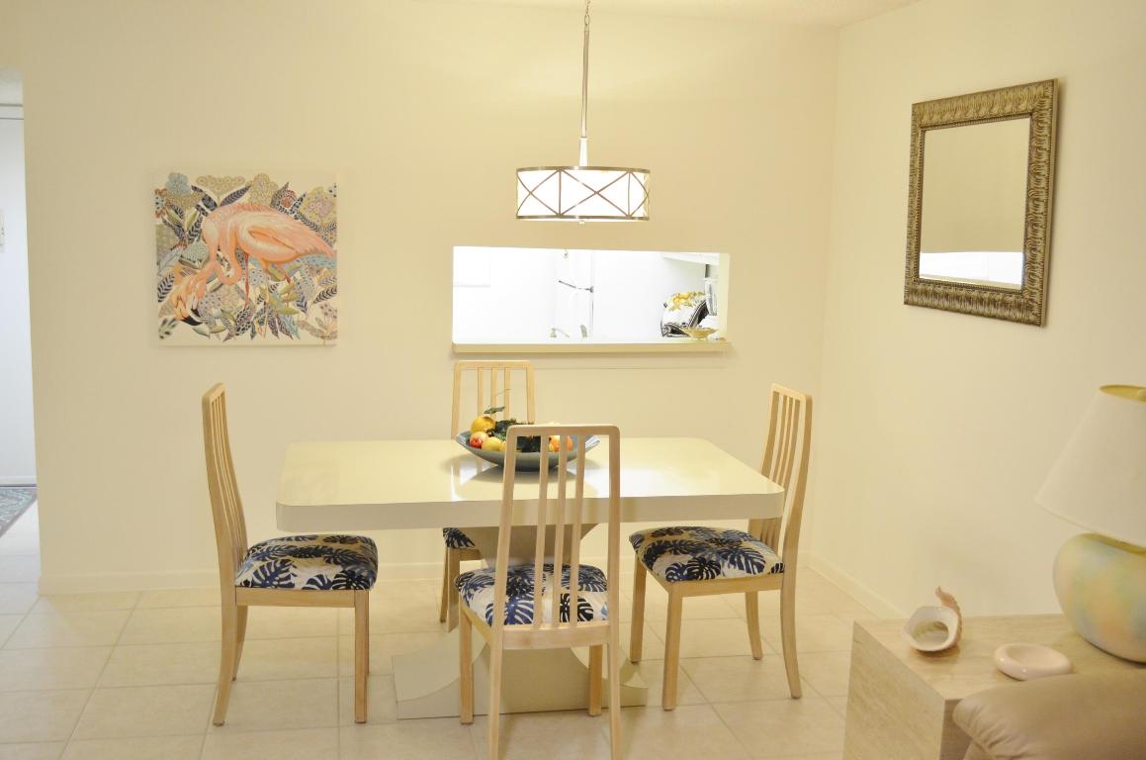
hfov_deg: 53.2
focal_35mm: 36
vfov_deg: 36.7
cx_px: 573
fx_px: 1144
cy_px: 380
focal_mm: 24
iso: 900
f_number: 4
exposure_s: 1/30
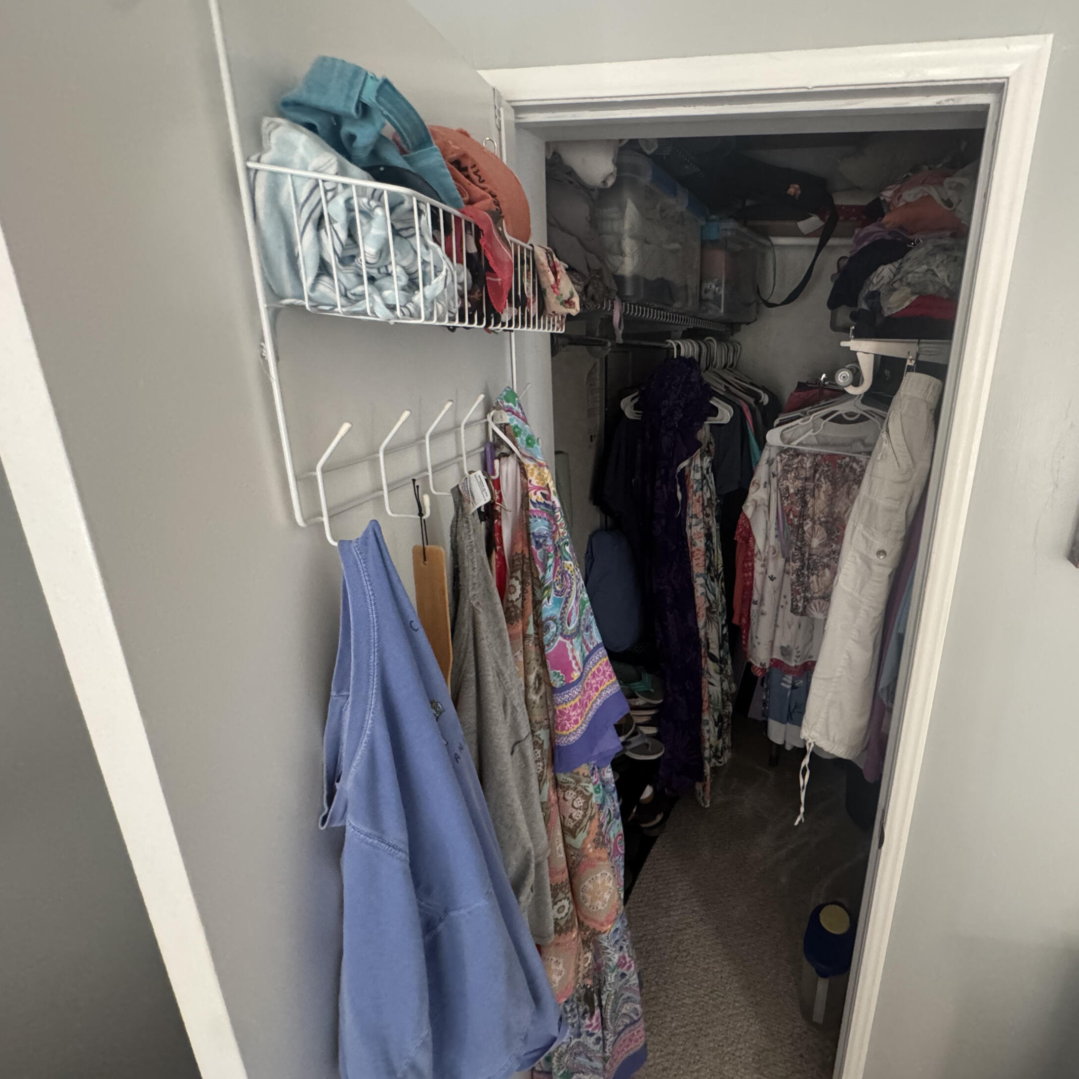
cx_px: 718
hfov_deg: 81.2
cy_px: 532
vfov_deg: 84.0
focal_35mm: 17
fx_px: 600
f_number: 2.2
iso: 800
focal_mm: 2.22
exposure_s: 1/60
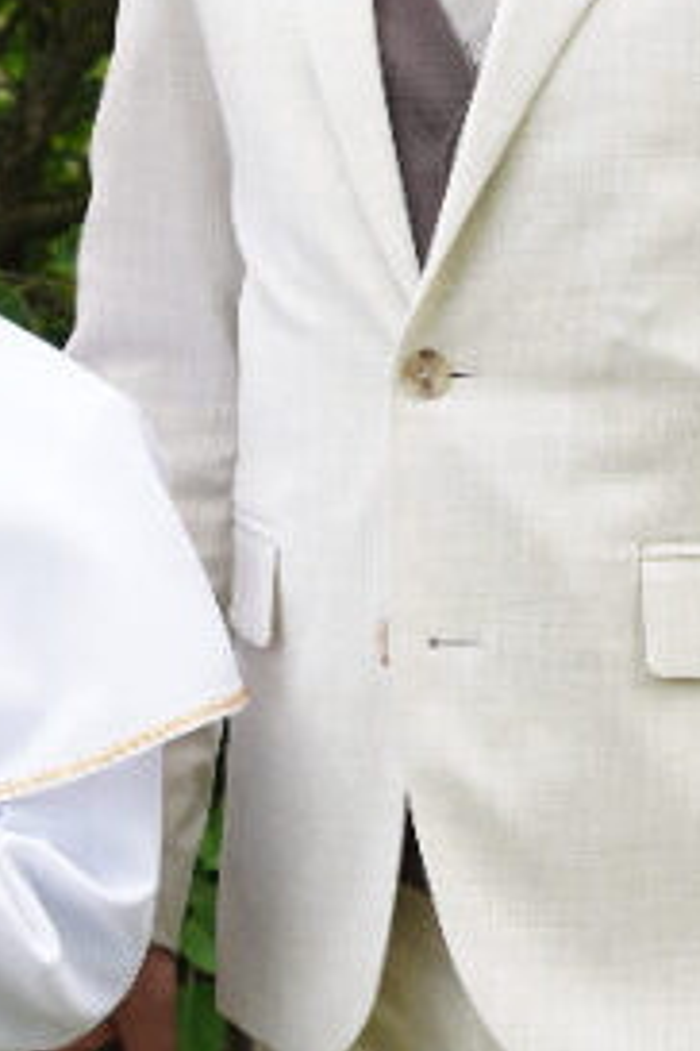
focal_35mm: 181
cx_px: -71
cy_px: 878
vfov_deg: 11.3
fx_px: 5279
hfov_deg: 7.5
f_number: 5.6
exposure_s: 1/160
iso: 160
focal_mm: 38
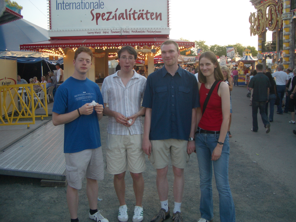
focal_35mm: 35
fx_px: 299
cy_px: 111
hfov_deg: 52.6
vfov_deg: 40.7
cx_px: 148
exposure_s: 1/200
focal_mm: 5.8
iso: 50
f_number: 2.6
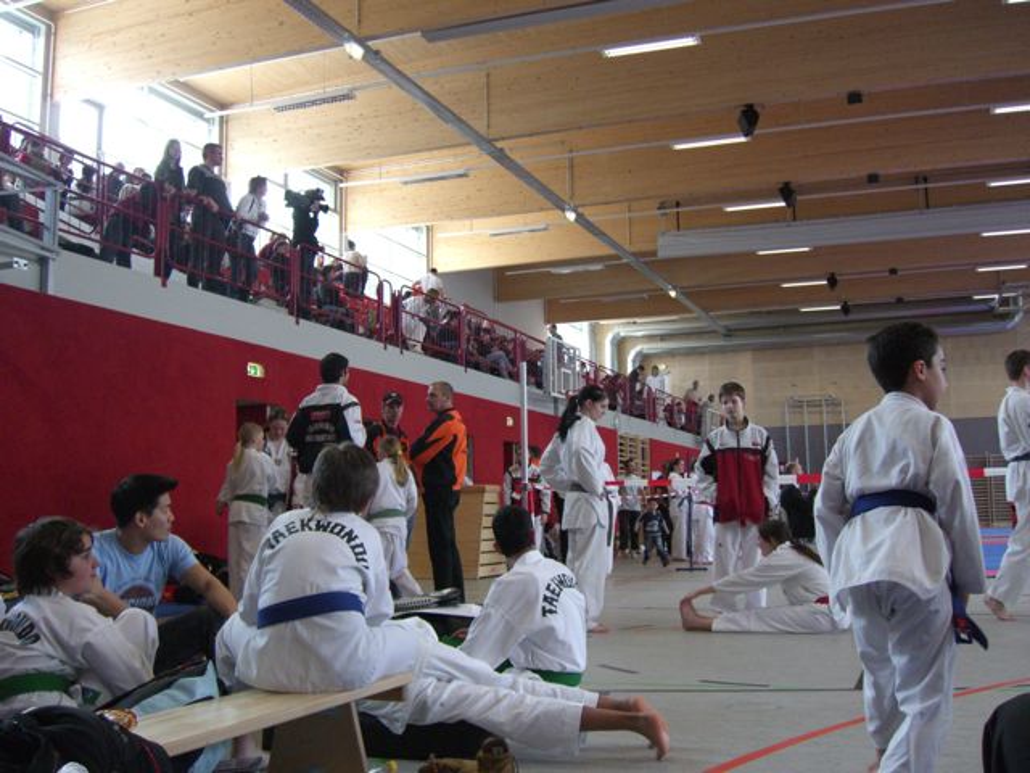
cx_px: 515
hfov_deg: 49.0
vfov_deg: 37.7
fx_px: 1131
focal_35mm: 38
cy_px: 386
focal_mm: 7.9
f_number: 2.8
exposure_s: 1/160
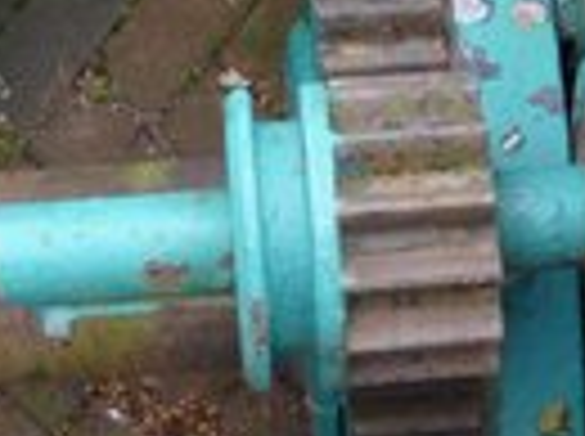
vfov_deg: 10.3
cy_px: -79
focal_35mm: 141
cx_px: 79
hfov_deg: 13.9
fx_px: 2378
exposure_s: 1/125
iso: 320
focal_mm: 6.6
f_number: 3
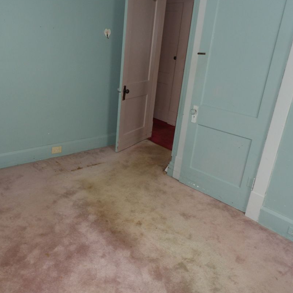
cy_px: 145
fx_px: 278
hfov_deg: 55.3
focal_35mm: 29
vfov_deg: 55.6
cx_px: 119
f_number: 3.2
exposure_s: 1/33
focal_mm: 4.3
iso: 200
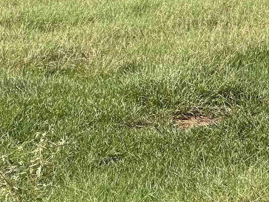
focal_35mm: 285
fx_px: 2214
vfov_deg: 5.2
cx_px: -82
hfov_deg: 6.9
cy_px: -55
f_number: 2.8
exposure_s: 1/713
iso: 32
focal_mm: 9
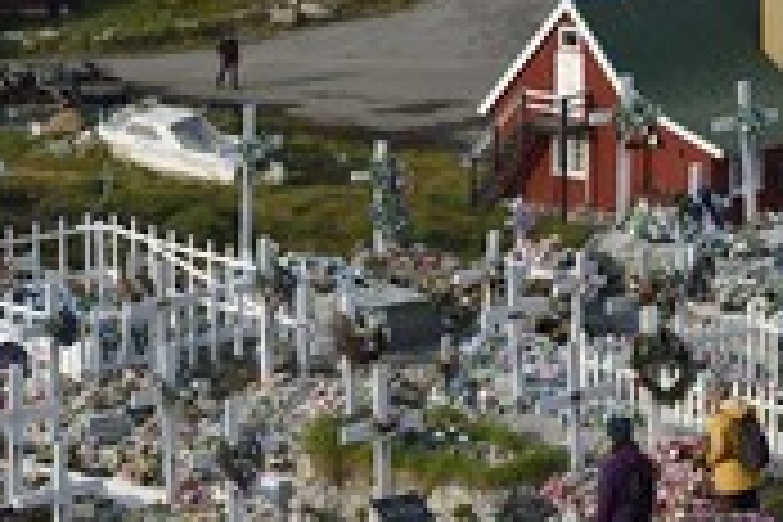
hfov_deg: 7.0
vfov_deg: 4.7
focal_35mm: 295
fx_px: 6416
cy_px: 104
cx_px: 428
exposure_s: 1/250
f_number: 10
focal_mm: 122
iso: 200
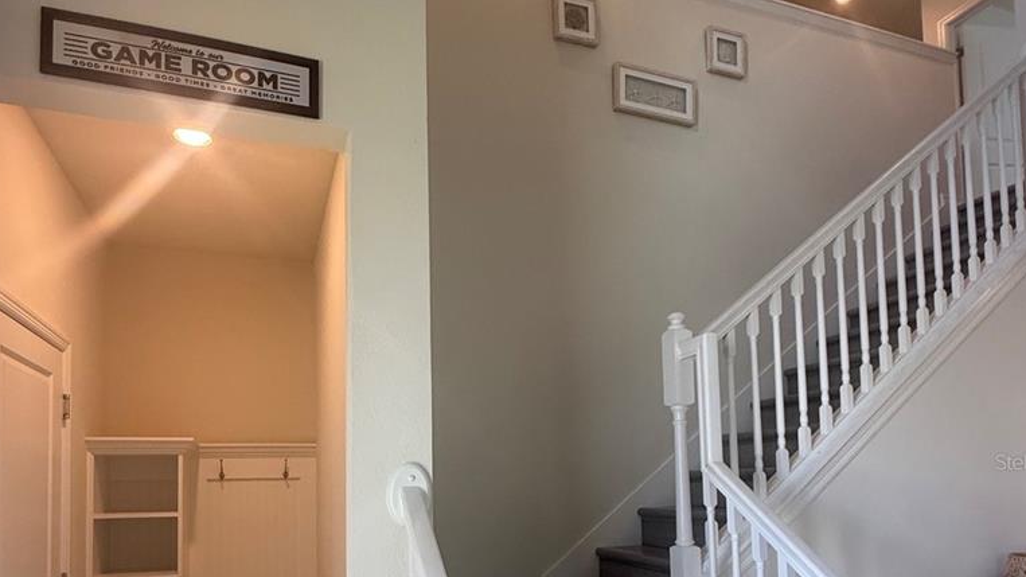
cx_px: 485
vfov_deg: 45.3
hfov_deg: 76.3
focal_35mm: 24
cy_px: 461
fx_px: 653
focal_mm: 2.22
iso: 200
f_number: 2.2
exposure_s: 1/120
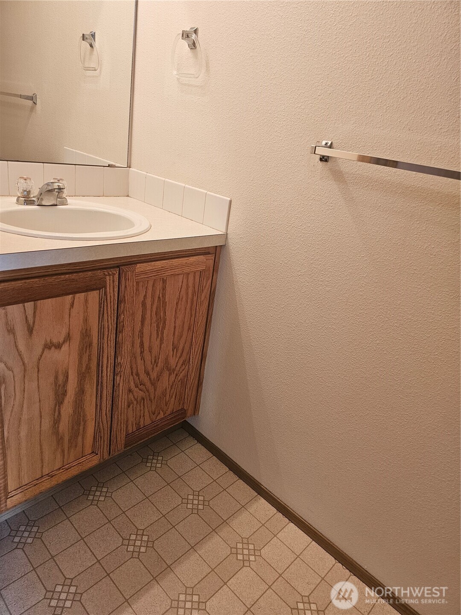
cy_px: 308
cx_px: 230
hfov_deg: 58.9
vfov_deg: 73.9
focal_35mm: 23
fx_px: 408
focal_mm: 6.3
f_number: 1.7
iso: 250
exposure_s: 1/120
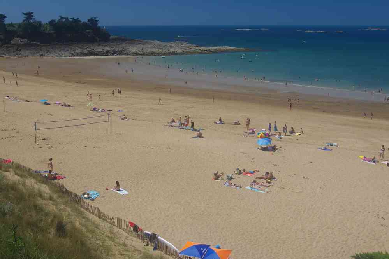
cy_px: 130
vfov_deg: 34.2
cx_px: 194
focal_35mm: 39
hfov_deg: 49.6
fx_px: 421
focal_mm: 26
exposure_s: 1/125
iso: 200
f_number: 11
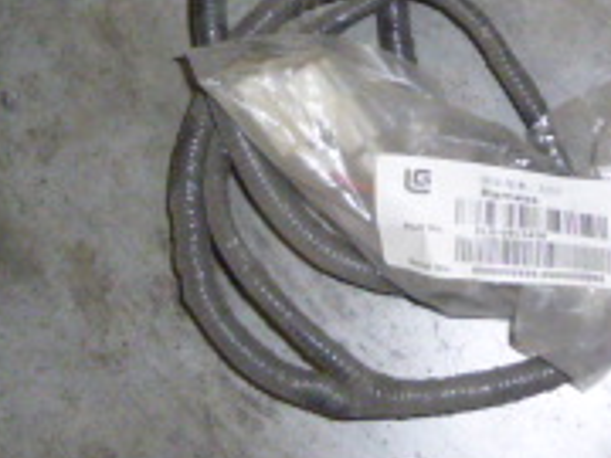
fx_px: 1571
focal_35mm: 89
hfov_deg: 21.3
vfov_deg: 16.1
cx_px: 608
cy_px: -64
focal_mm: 4.5
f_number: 3.1
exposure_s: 1/125
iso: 250
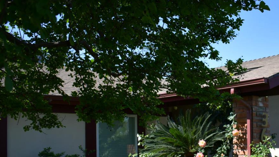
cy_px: 115
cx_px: 202
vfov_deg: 24.7
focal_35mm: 48
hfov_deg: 41.9
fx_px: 355
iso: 100
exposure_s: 1/800
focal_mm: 18
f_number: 3.5
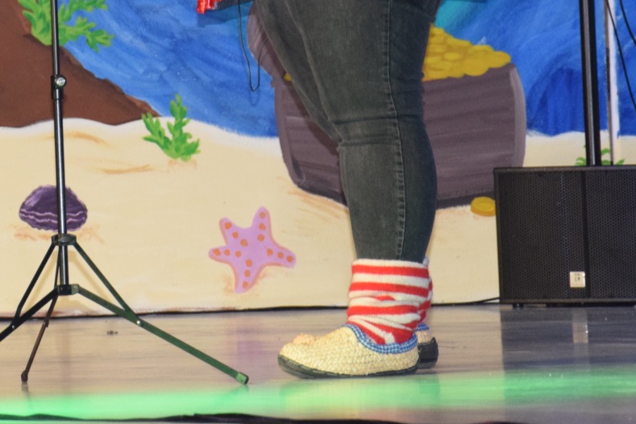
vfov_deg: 4.2
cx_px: 61
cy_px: -108
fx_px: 5711
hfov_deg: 6.4
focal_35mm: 323
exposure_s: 1/60
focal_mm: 85
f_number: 5.6
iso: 2000
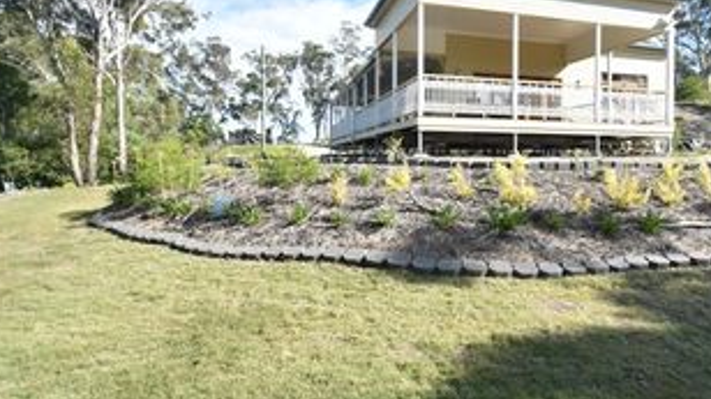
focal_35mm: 24
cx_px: 469
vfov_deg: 47.2
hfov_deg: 74.2
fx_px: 452
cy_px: 151
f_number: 7.1
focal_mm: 10
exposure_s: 1/200
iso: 110
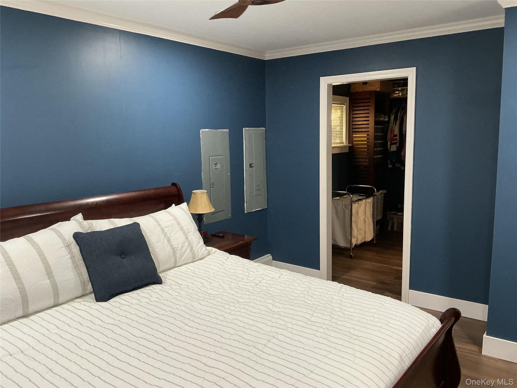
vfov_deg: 48.2
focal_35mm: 29
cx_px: 258
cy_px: 194
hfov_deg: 61.7
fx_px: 433
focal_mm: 3
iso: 125
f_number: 1.8
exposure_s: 1/60
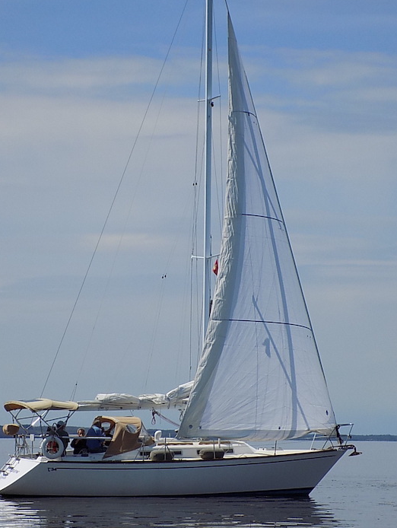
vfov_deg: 16.0
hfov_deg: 12.1
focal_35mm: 123
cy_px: 230
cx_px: 174
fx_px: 1877
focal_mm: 19.1
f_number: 4.7
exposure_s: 1/1000
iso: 80
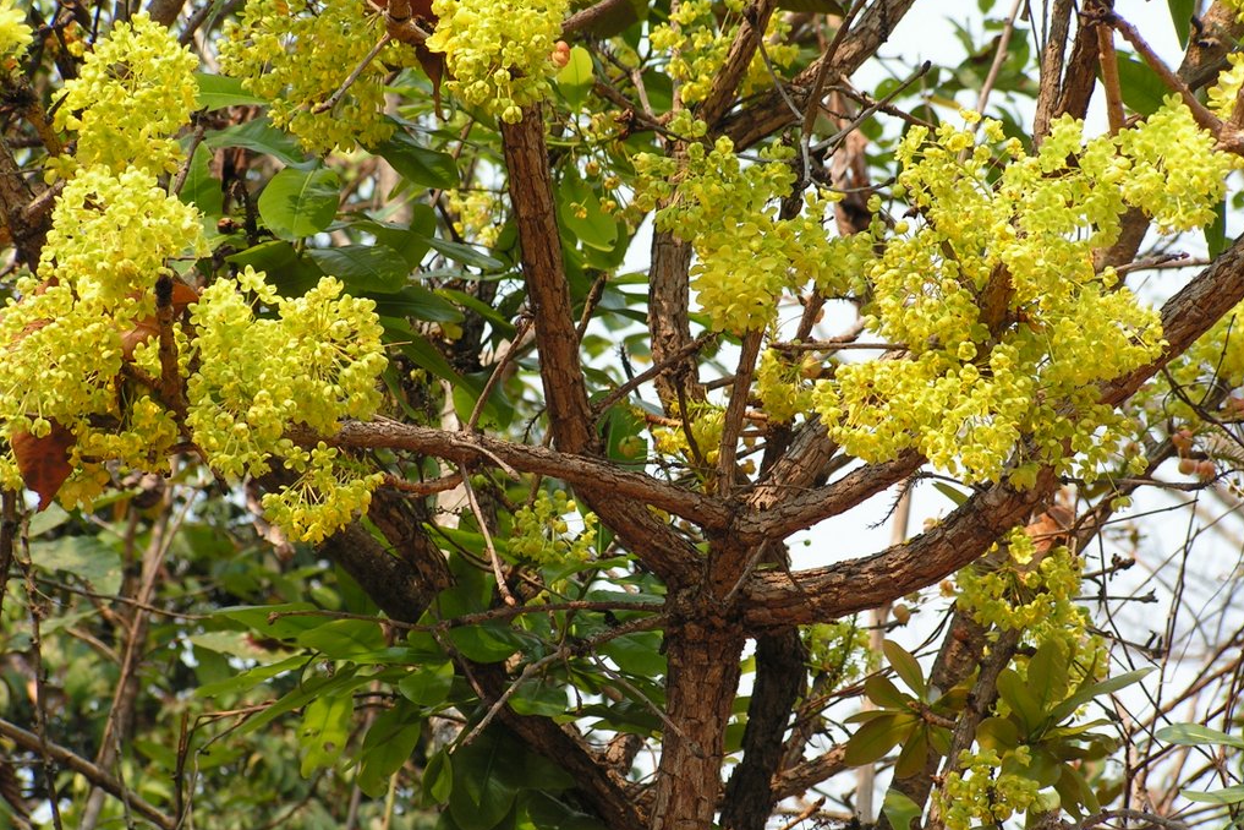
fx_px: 6081
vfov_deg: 7.8
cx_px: 625
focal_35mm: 176
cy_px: 365
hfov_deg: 11.7
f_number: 4
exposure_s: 1/200
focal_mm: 27.9
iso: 50
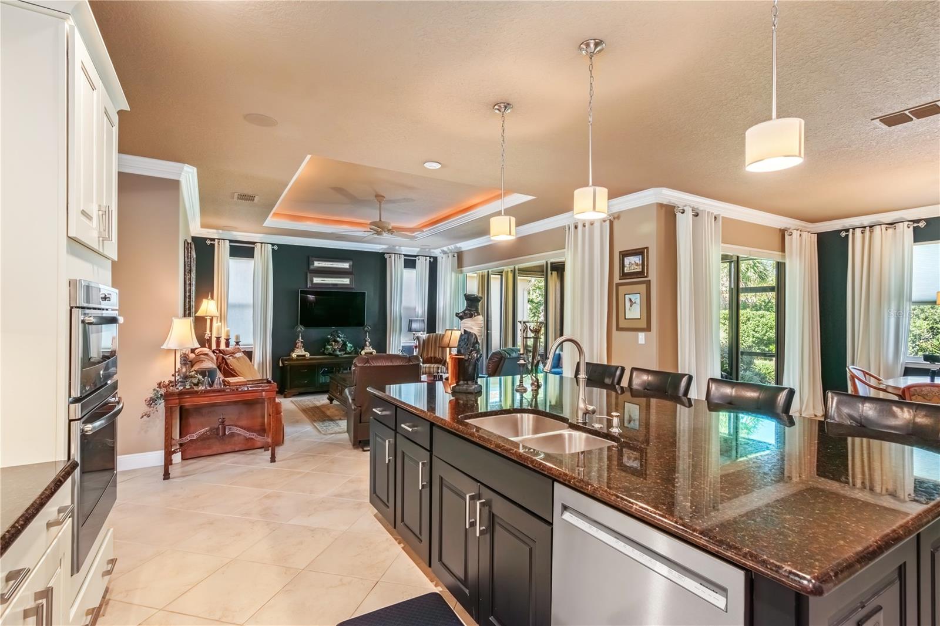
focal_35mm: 15
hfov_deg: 100.4
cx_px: 470
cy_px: 313
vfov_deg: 77.3
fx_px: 392
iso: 250
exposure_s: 1/1.67
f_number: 9
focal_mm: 10
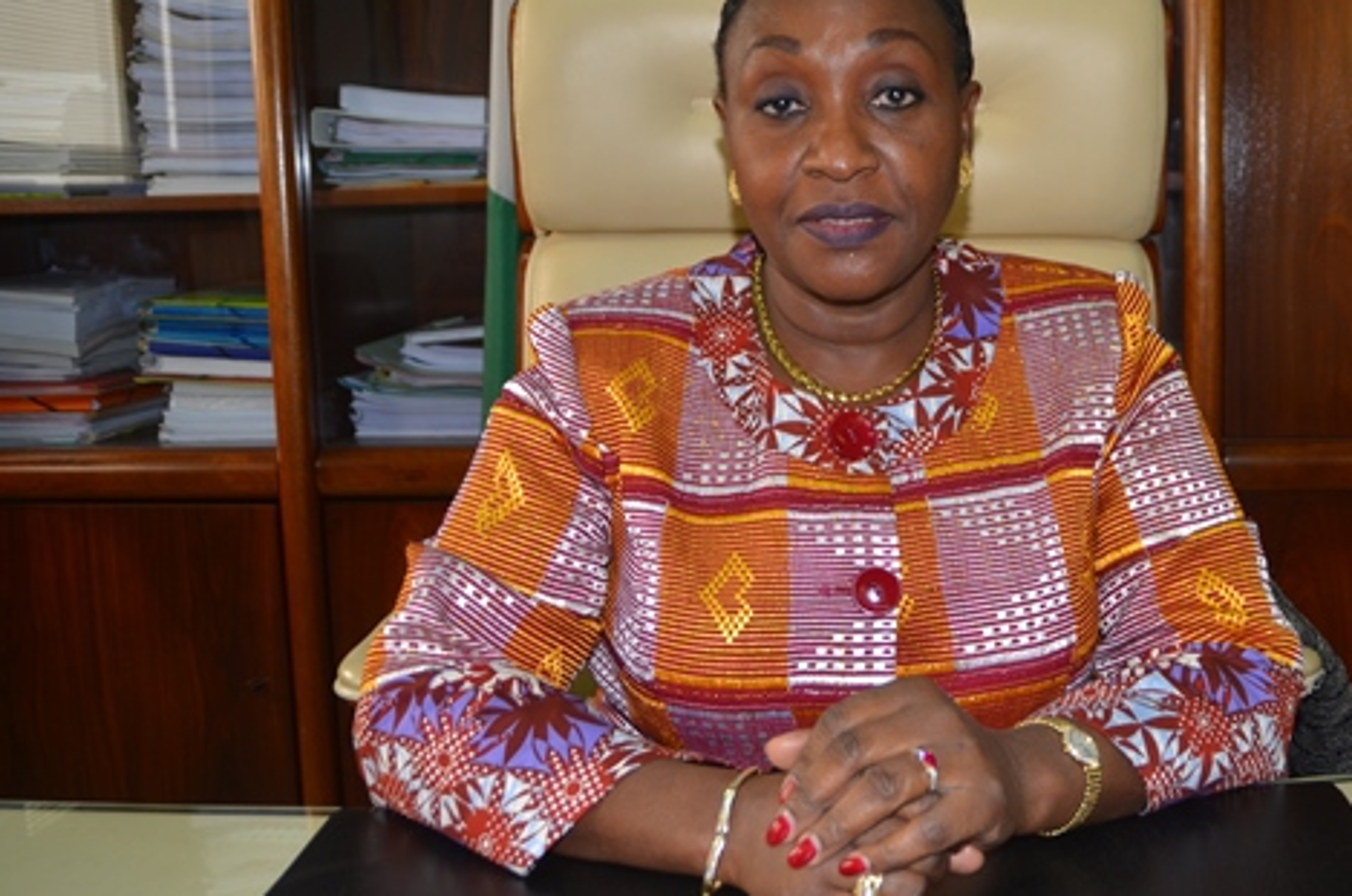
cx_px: 897
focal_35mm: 45
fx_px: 1687
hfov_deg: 43.1
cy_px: 389
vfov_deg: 29.7
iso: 200
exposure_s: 1/60
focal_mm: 22
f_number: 3.5
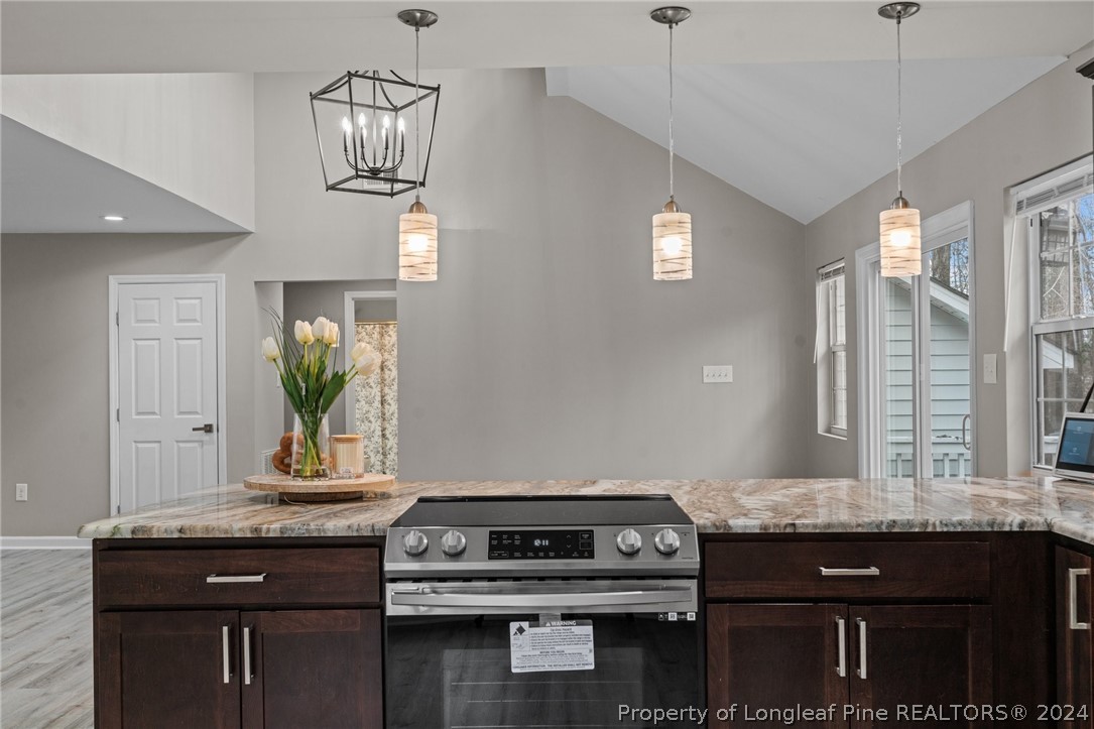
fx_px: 1048
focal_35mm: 34
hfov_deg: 55.1
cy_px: 364
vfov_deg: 38.3
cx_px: 547
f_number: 8
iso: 320
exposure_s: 1/6
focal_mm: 34.5
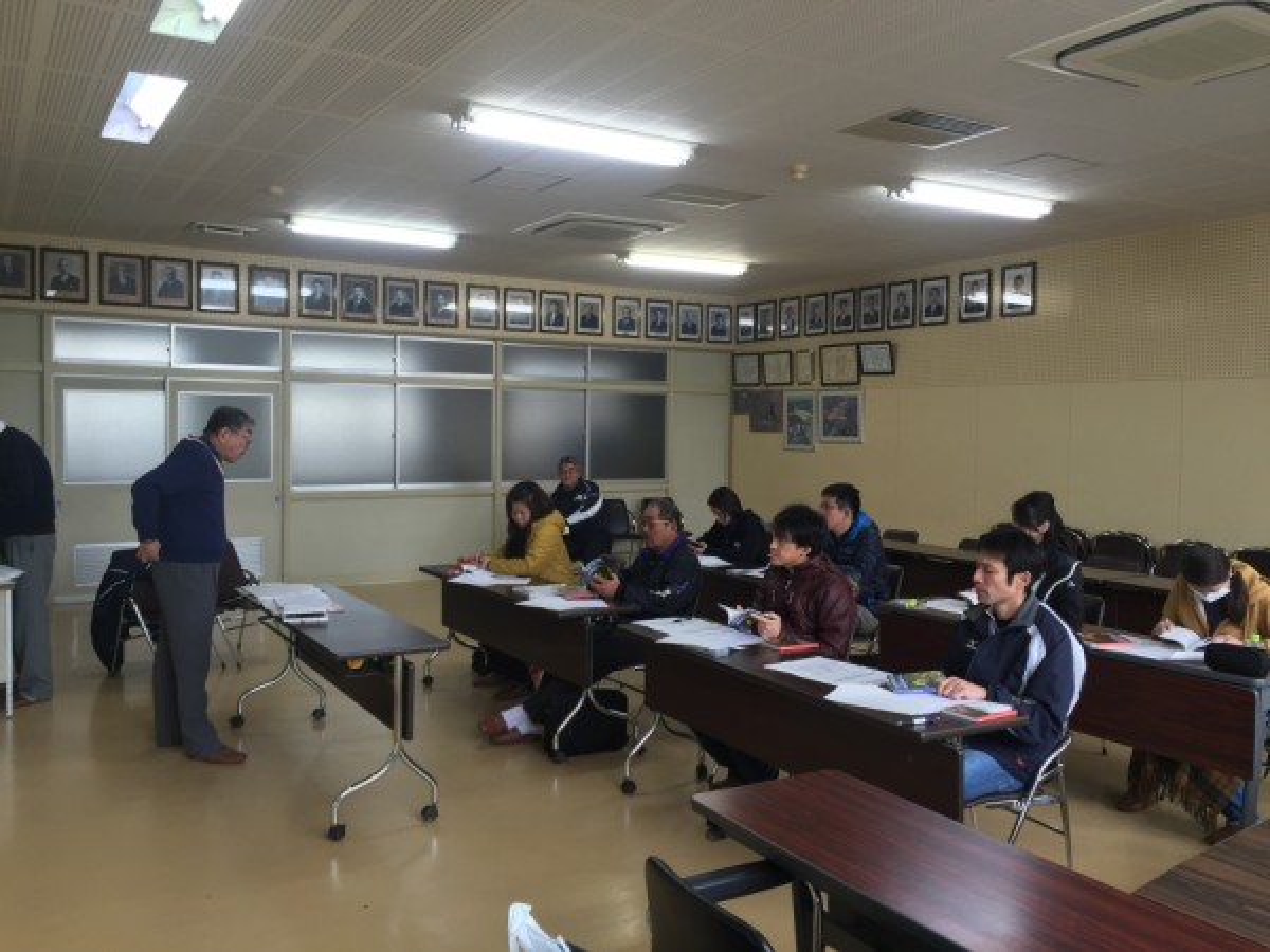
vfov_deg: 48.2
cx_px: 635
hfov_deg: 61.7
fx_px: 1064
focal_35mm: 29
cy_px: 476
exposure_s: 1/60
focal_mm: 4.15
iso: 40
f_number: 2.2
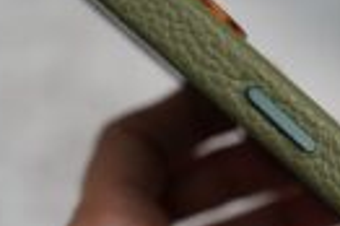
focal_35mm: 159
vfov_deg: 8.6
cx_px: 273
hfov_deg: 12.9
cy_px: 155
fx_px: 1500
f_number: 4
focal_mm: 52
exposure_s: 1/60
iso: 640
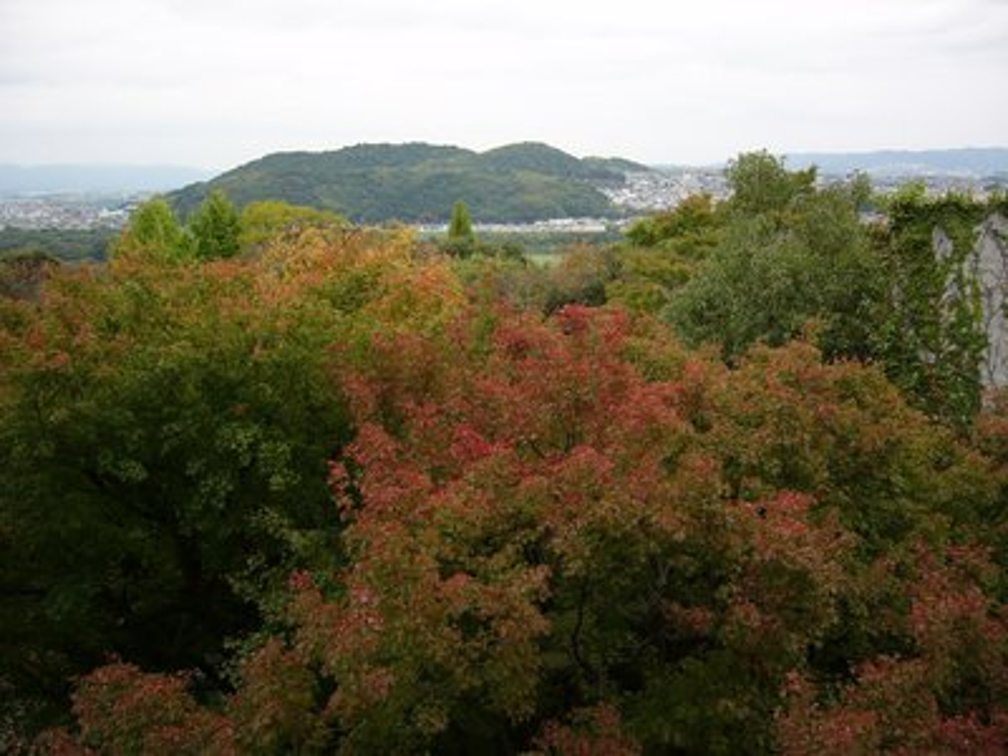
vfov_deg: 40.7
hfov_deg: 52.6
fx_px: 1019
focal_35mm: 35
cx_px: 504
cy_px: 378
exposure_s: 1/125
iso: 50
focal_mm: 5.8
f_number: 2.8
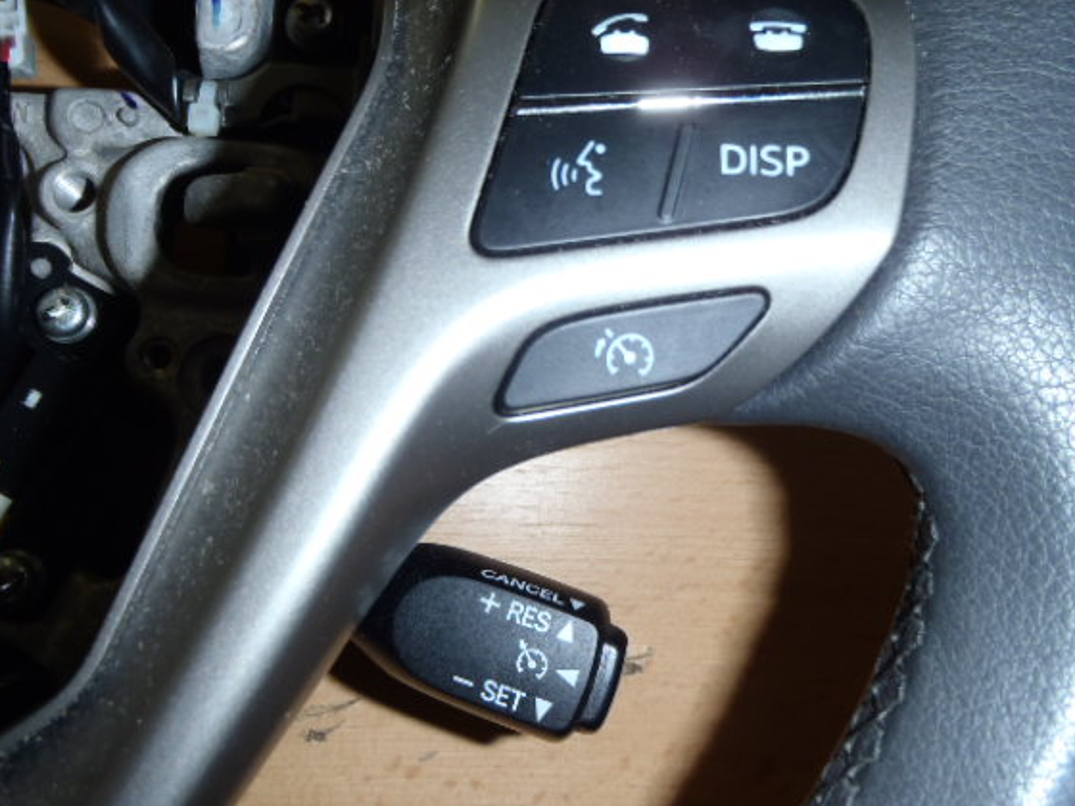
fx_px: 994
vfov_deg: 44.1
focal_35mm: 32
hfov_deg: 56.8
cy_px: 367
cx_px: 503
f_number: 3.9
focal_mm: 5
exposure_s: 1/30
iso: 100
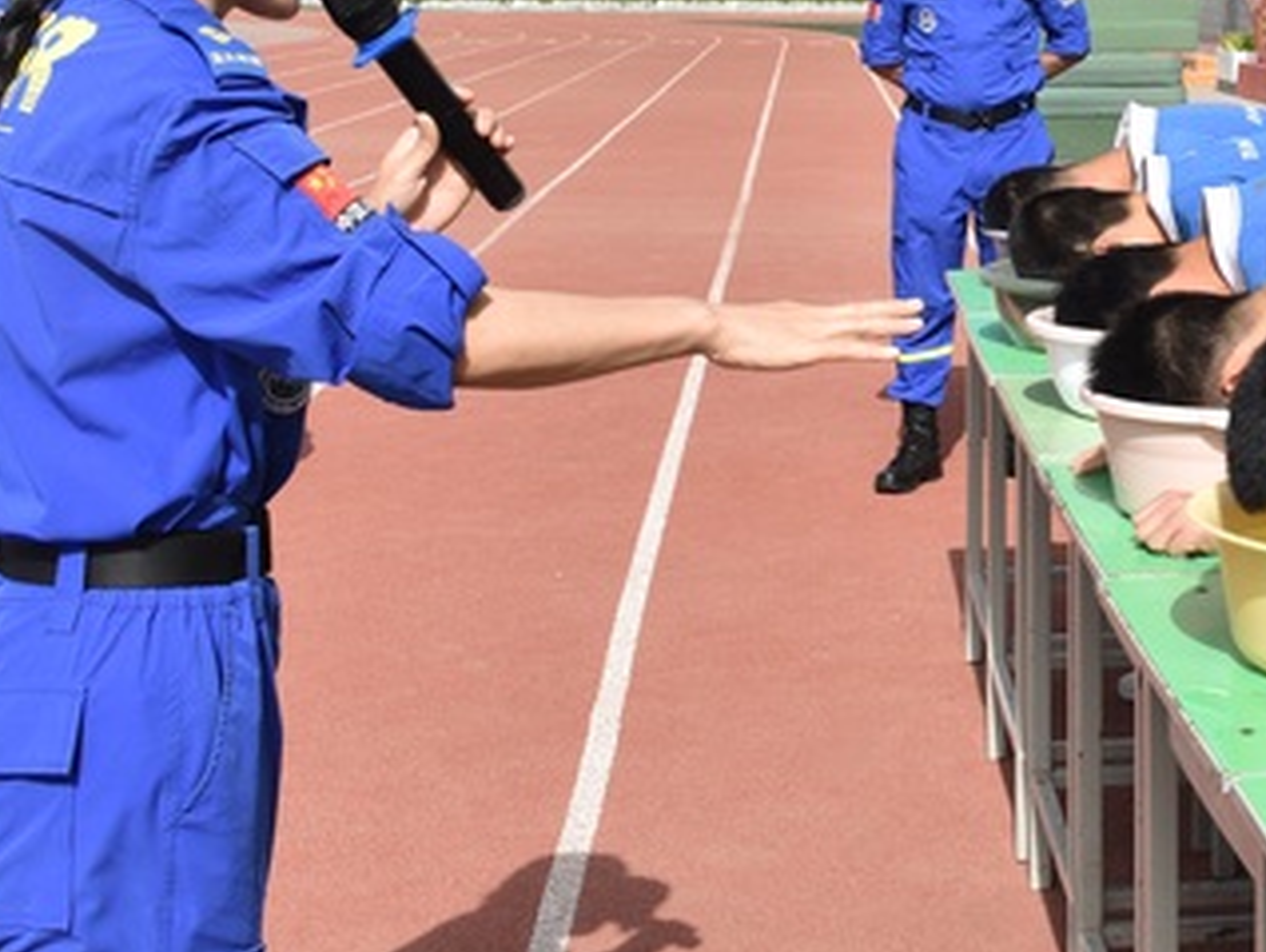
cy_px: 108
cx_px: 1178
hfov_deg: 27.4
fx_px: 2489
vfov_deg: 21.2
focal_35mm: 68
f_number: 8
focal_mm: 20
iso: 100
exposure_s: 1/250
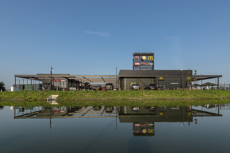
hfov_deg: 90.0
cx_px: 115
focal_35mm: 18
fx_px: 115
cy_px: 76
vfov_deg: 67.4
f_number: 7.1
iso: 64
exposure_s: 1/250
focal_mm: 18
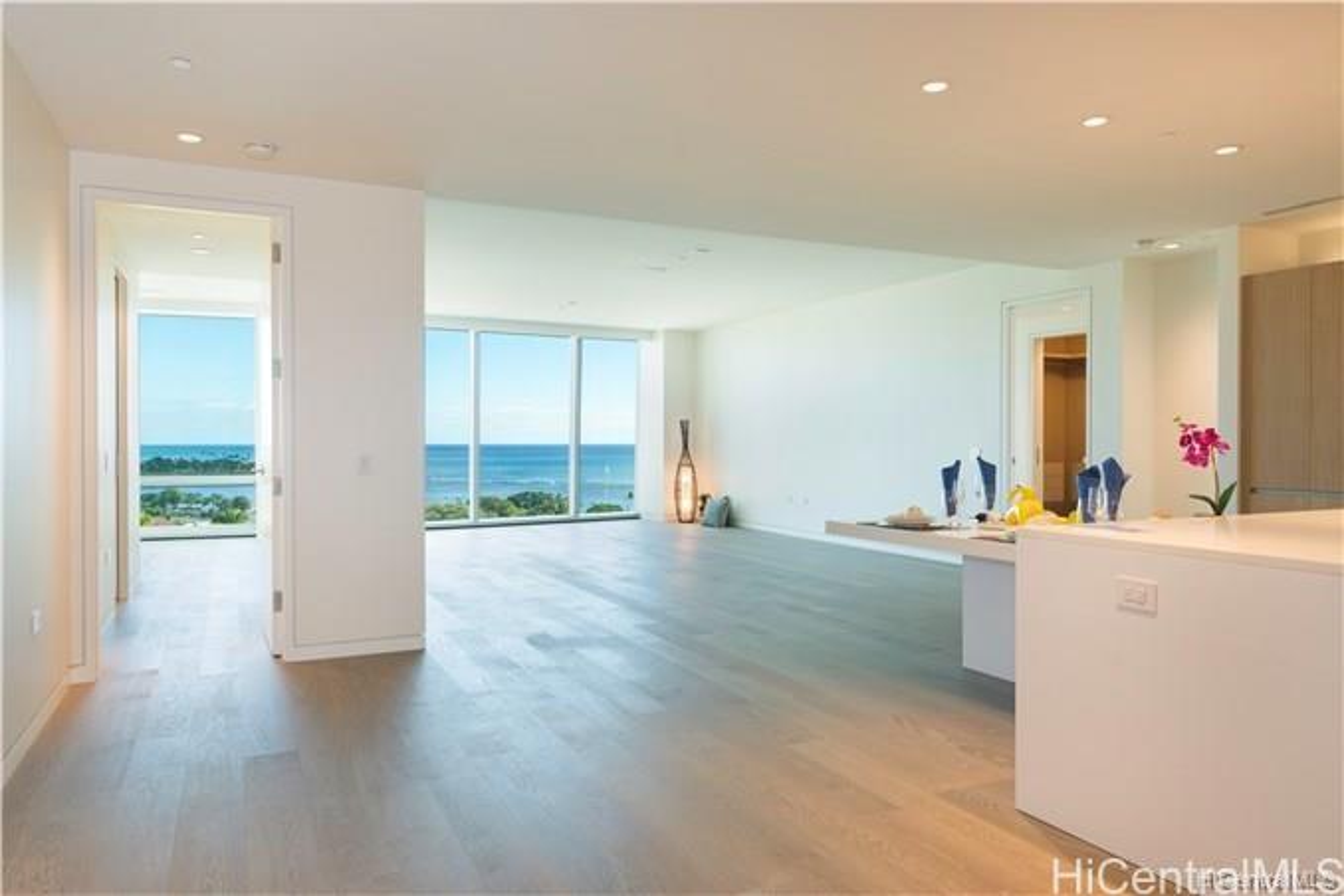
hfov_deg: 73.7
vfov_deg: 53.1
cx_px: 672
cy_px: 448
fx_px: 896
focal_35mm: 24
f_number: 10
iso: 250
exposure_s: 1/8
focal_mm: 16
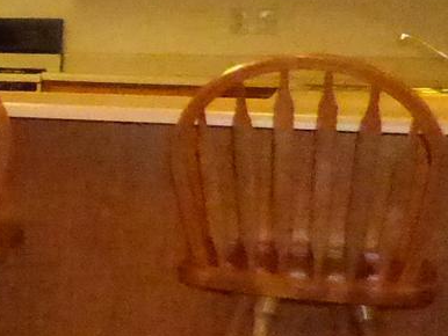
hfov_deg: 12.9
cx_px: -703
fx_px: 1373
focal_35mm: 106
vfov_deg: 13.9
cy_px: 98
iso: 3200
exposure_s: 1/640
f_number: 2.8
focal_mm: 3.58
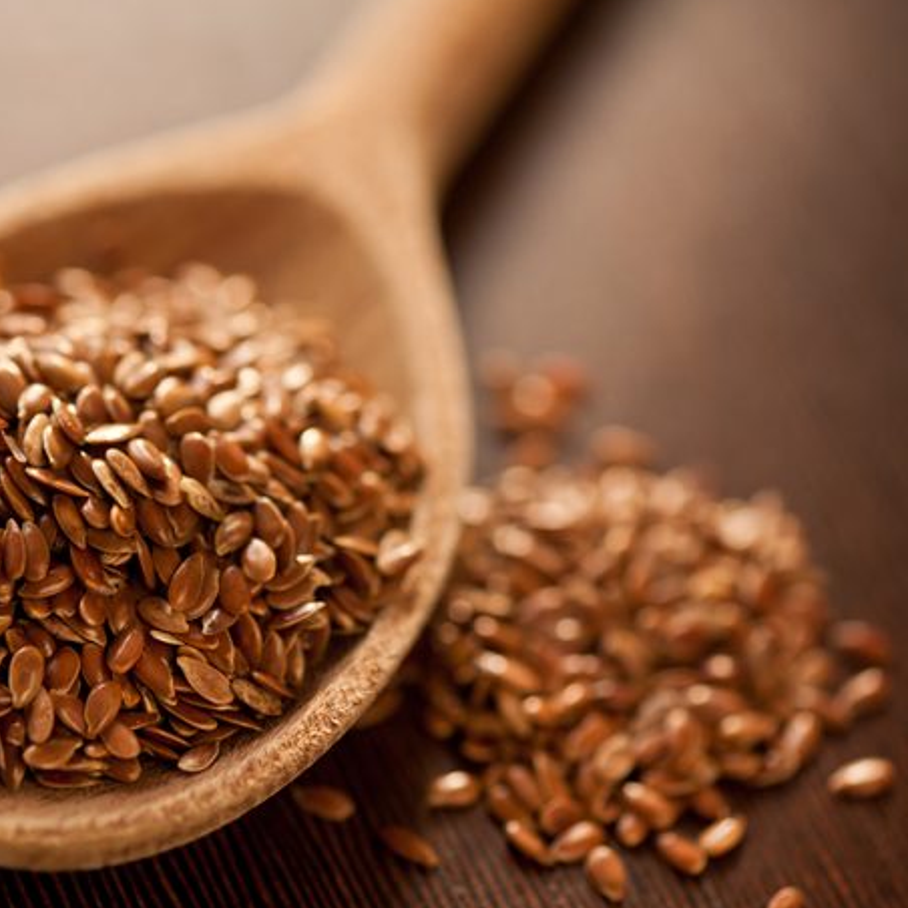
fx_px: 4095
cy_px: 450
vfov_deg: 12.7
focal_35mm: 138
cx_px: 277
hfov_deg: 12.6
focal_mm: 105
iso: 200
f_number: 4.5
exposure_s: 1/200
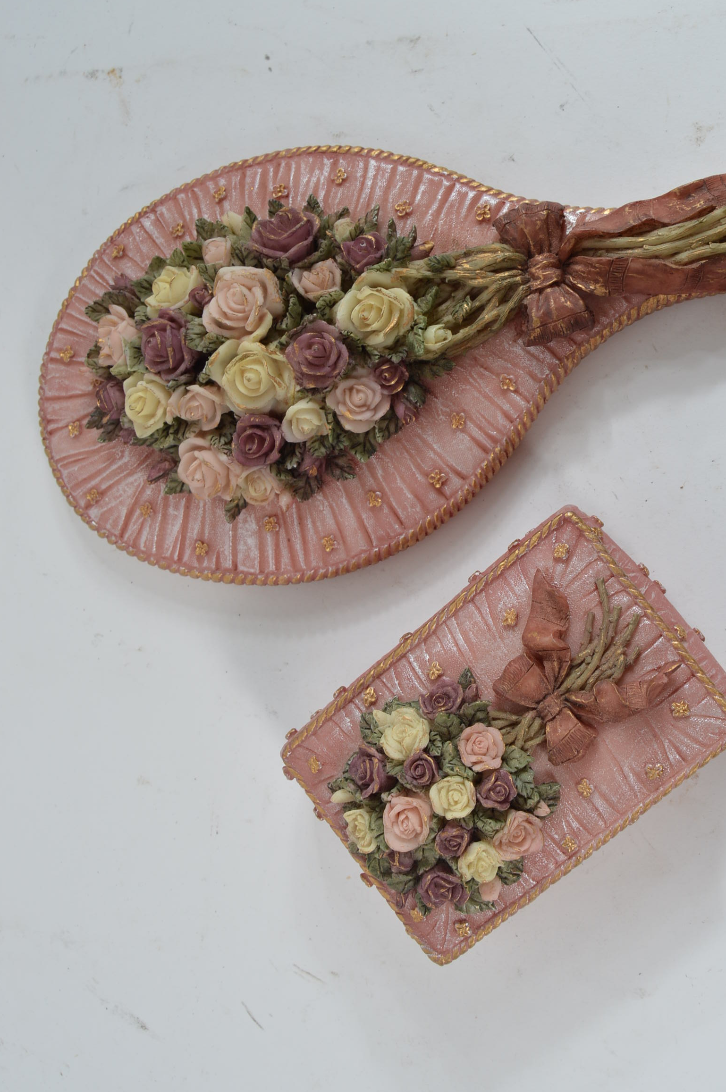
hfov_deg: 33.9
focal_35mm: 39
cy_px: 523
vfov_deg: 49.6
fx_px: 1182
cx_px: 467
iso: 100
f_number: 7.1
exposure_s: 1/80
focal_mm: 20
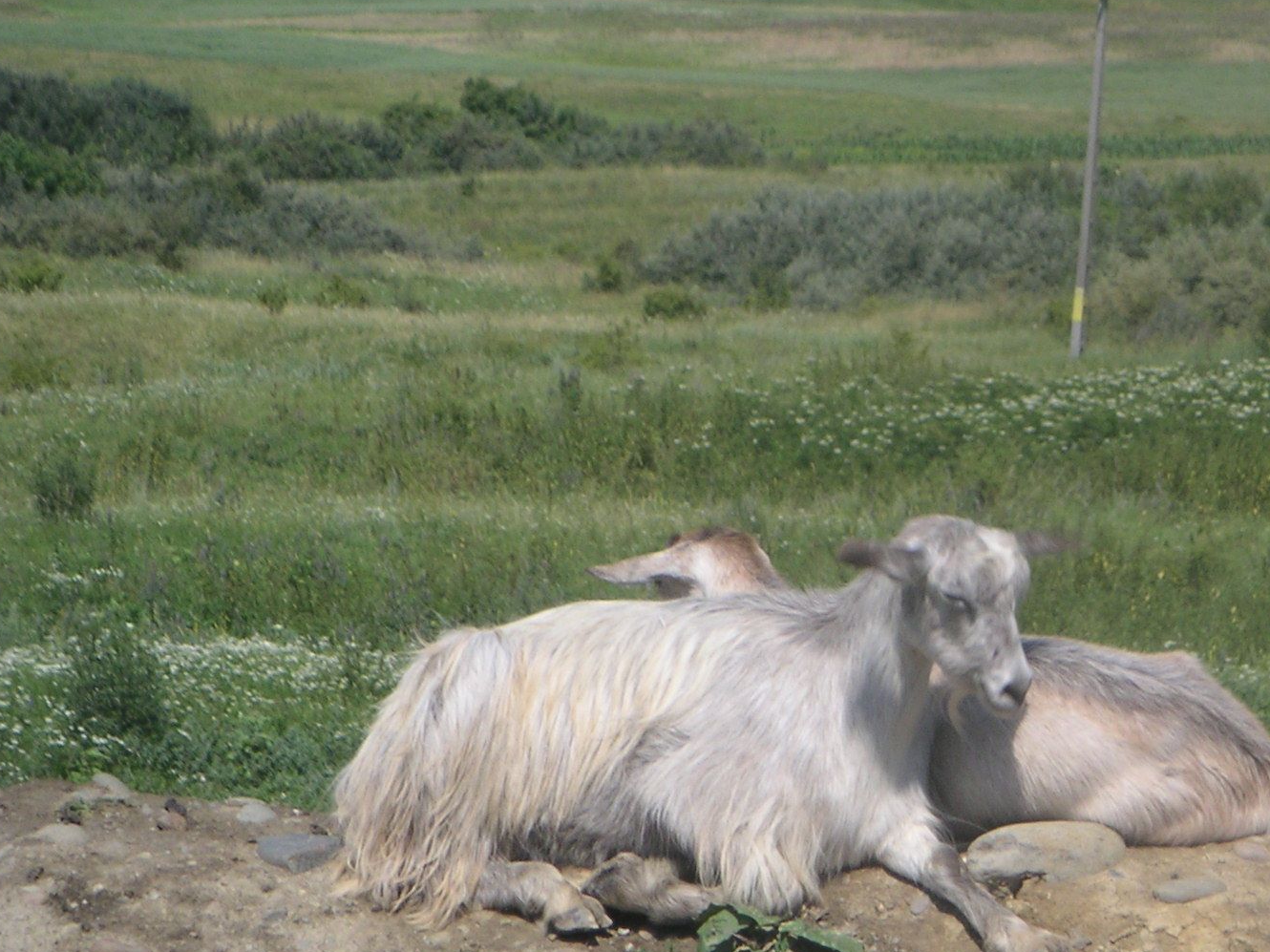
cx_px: 965
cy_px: 521
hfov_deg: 12.8
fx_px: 5649
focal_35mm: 154
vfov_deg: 9.6
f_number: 8
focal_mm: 15.5
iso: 50
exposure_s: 1/125
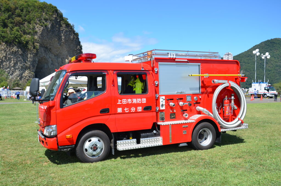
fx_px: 280
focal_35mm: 36
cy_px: 93
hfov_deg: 53.2
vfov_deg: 36.7
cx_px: 140
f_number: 8
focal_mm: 24
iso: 100
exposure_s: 1/250
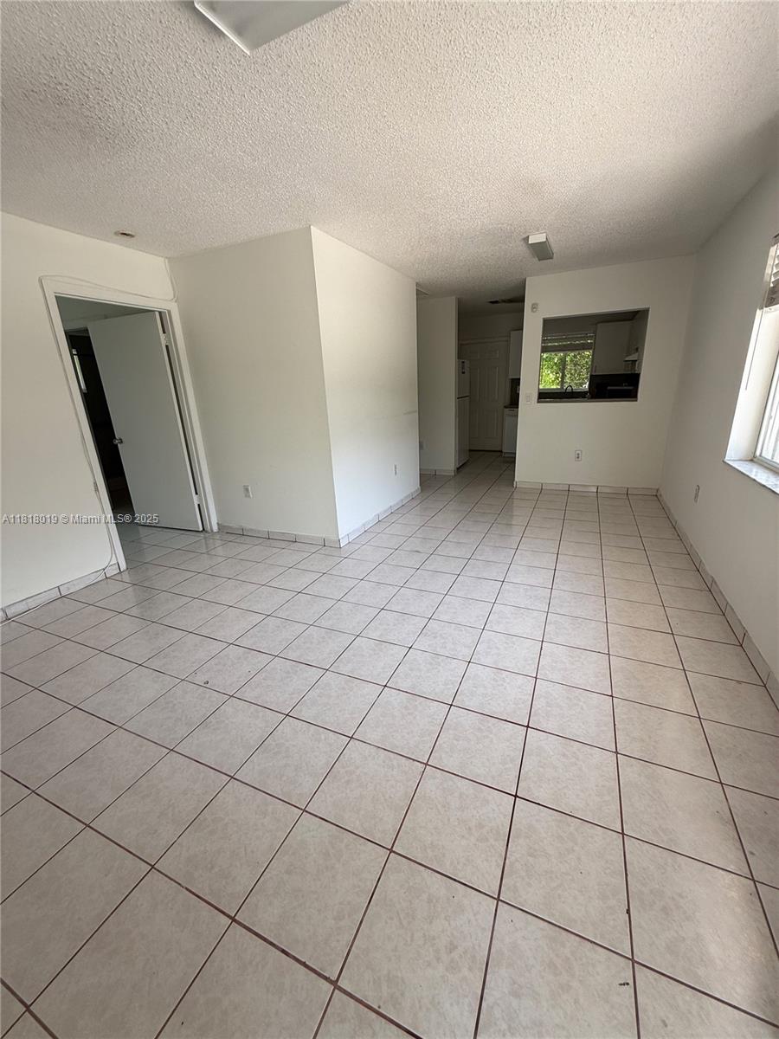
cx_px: 390
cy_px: 520
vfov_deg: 102.1
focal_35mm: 14
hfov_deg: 85.7
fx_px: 420
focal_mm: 2.22
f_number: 2.2
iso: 50
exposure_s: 1/99
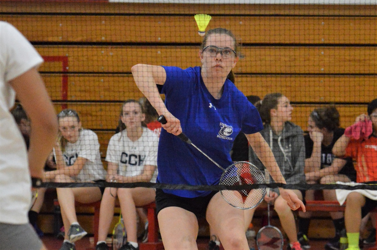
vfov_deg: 10.7
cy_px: 125
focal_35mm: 128
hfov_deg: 16.1
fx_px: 1334
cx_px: 188
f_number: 4
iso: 6400
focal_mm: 85
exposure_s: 1/800
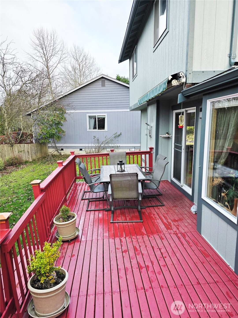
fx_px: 211
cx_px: 119
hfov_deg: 58.9
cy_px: 159
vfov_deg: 73.9
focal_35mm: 23
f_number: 1.7
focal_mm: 6.3
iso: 32
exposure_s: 1/180
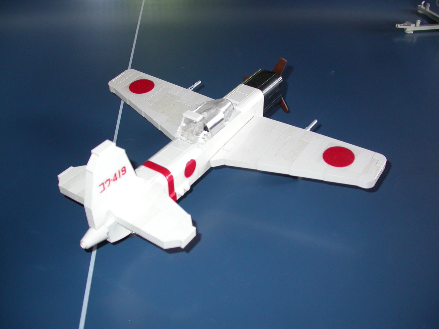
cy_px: 164
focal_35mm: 38
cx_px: 220
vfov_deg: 37.7
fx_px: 482
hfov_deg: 49.0
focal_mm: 7.85
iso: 100
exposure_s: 1/30
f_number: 2.6
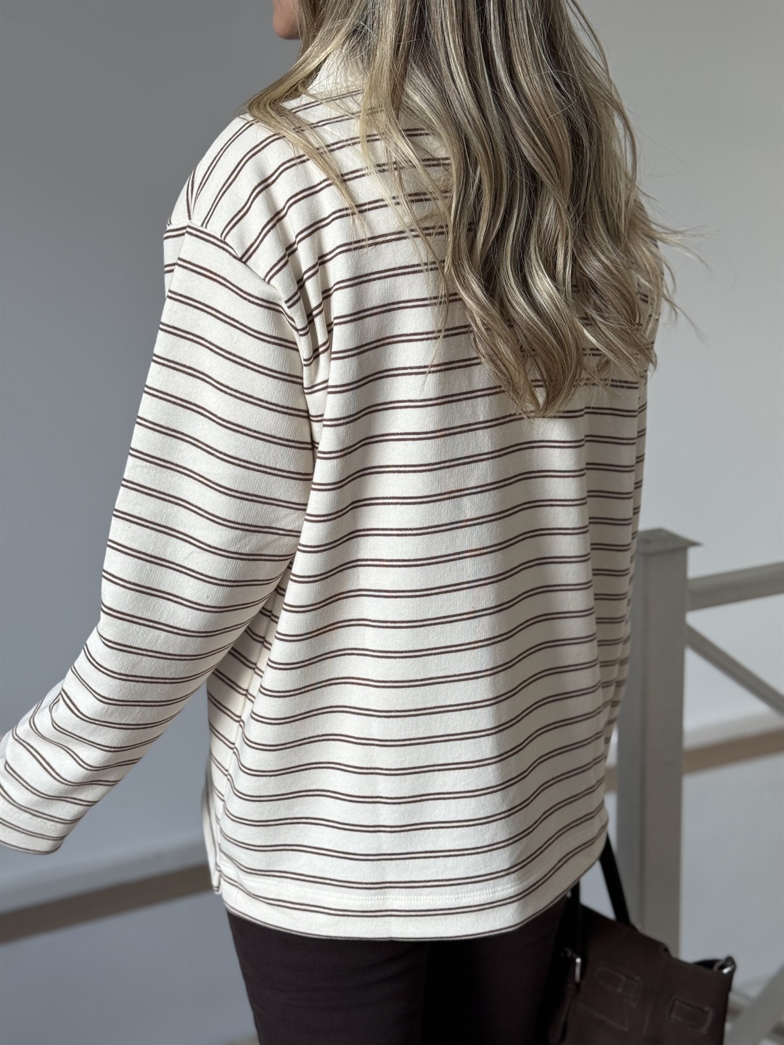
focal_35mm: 48
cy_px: 522
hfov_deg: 30.3
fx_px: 1450
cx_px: 392
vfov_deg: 39.7
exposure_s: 1/100
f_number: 1.78
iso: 64
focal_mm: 6.76
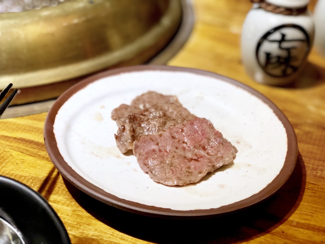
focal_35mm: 57
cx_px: 162
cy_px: 122
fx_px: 535
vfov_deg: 25.6
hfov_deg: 33.8
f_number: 2.8
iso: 200
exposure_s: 1/60
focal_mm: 6.6
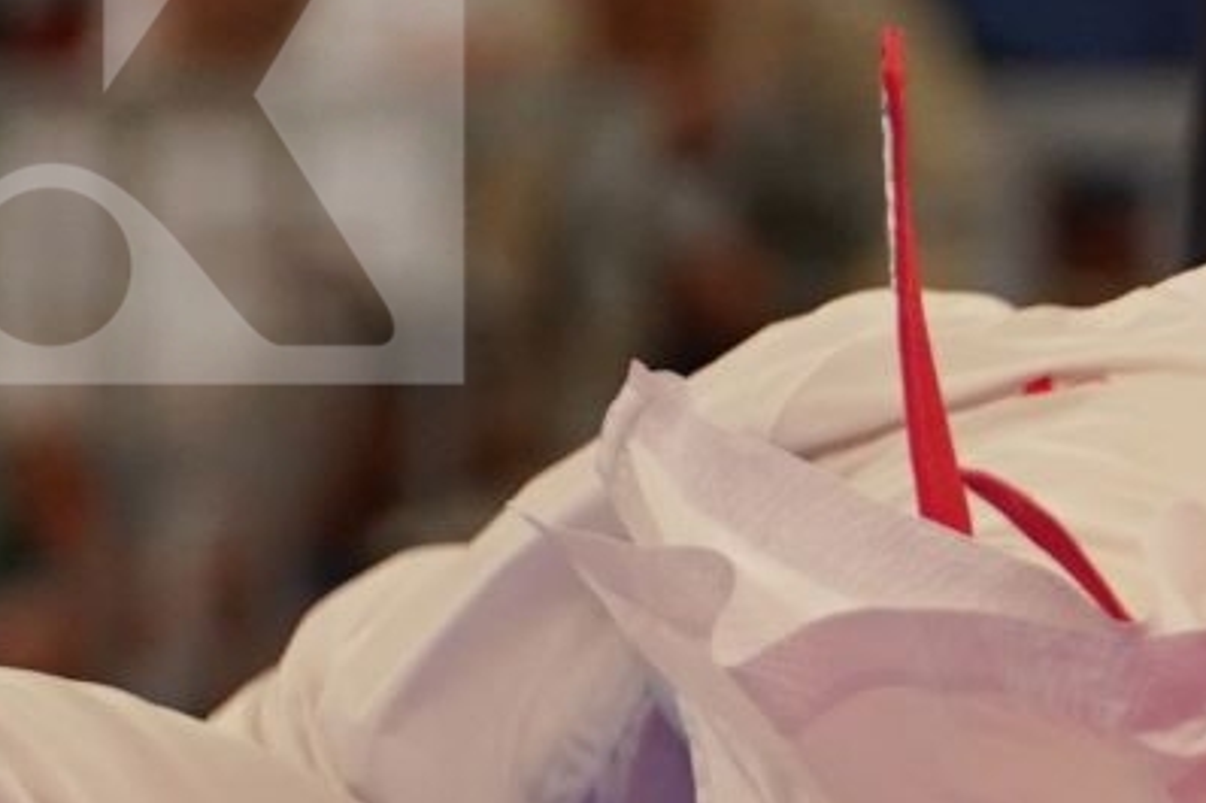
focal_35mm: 1207
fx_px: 40416
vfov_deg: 1.1
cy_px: 109
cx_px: 1209
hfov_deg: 1.7
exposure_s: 1/1000
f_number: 2.8
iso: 1250
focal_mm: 178
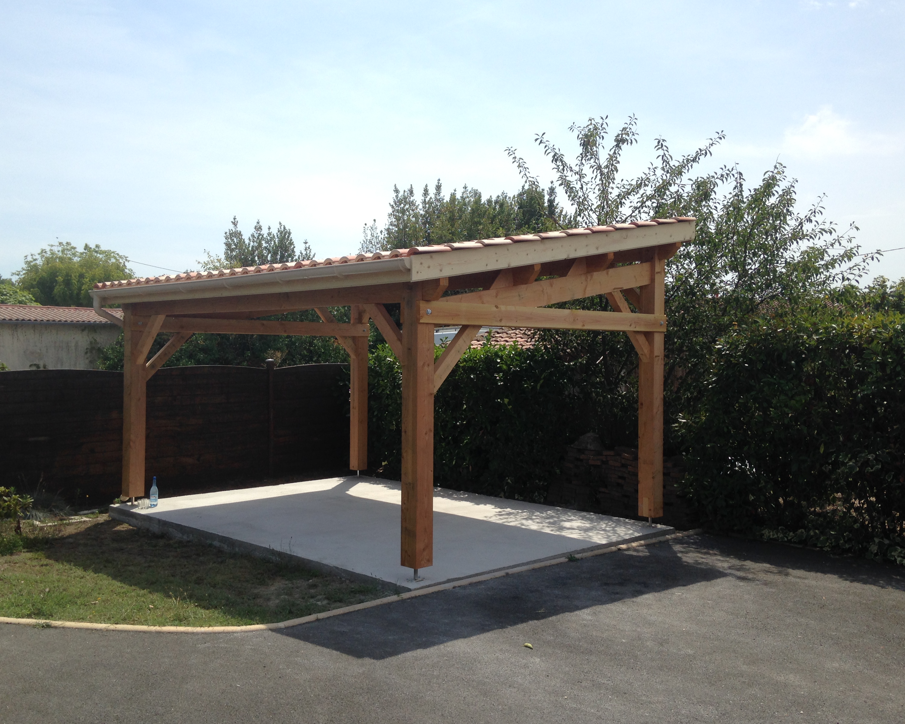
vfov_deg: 42.2
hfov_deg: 51.5
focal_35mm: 35
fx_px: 937
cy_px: 362
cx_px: 434
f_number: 2.4
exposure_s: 1/1642
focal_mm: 4.12
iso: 50
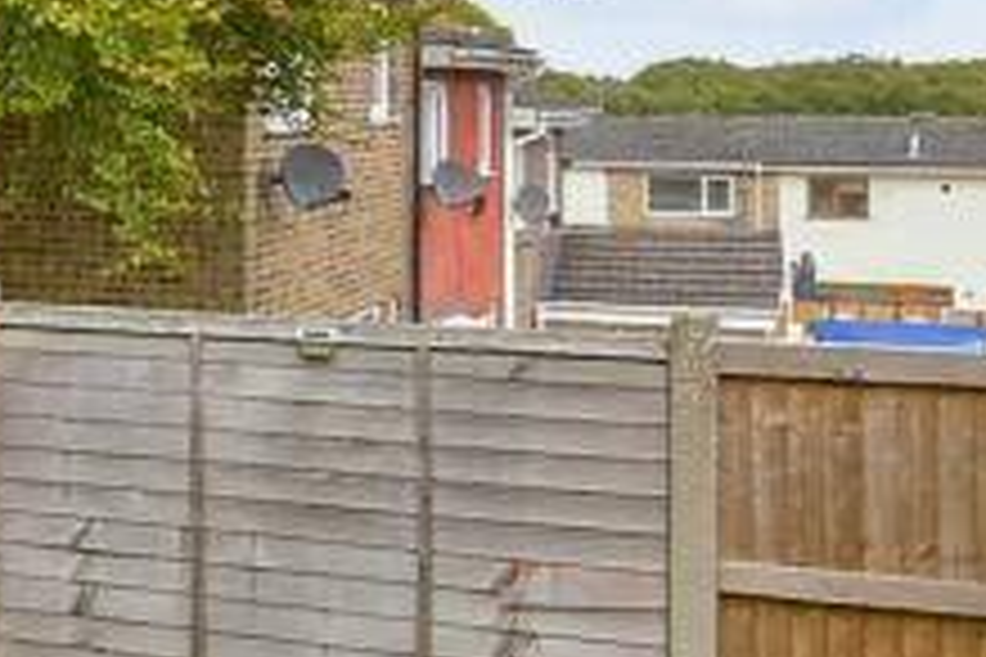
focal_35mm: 70
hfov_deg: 21.1
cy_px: 65
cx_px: -716
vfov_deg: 19.1
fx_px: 1917
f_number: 8
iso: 160
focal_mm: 10
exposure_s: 1/80
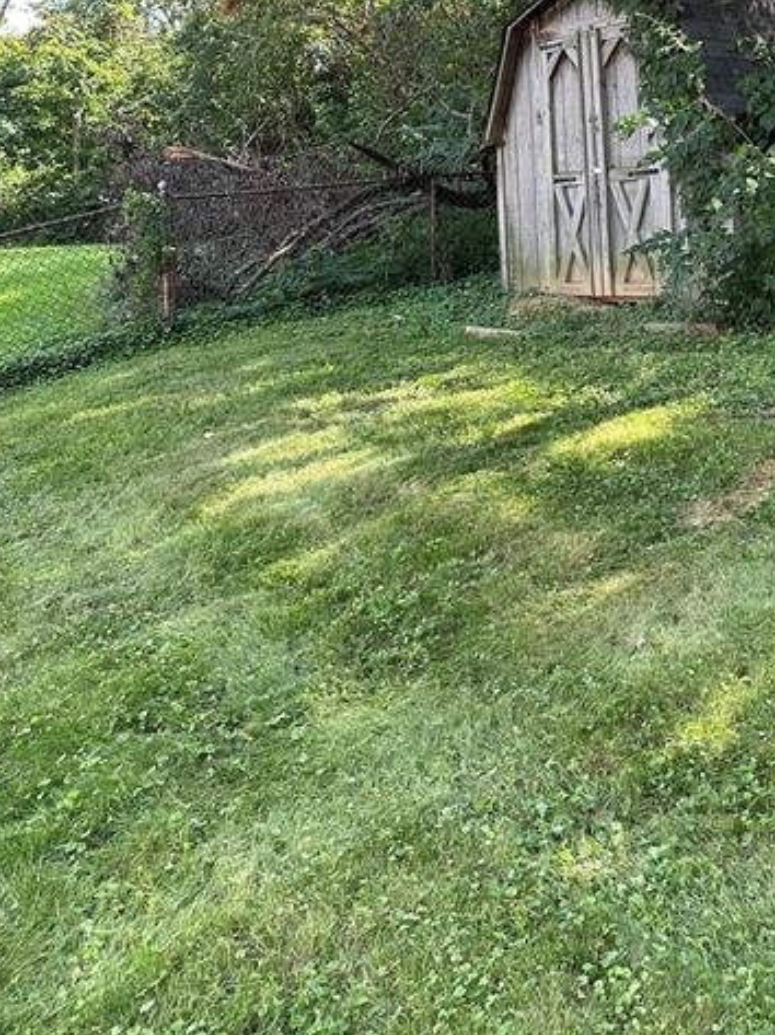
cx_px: 604
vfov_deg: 46.0
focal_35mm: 39
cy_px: 241
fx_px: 1166
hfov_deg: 35.7
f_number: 1.78
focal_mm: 6.86
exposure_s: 1/291
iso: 80
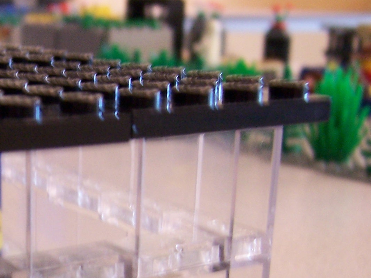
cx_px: 8
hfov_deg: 23.5
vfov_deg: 18.0
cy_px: 266
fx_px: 857
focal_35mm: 80
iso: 140
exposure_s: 1/10
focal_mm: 5.5
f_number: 3.4
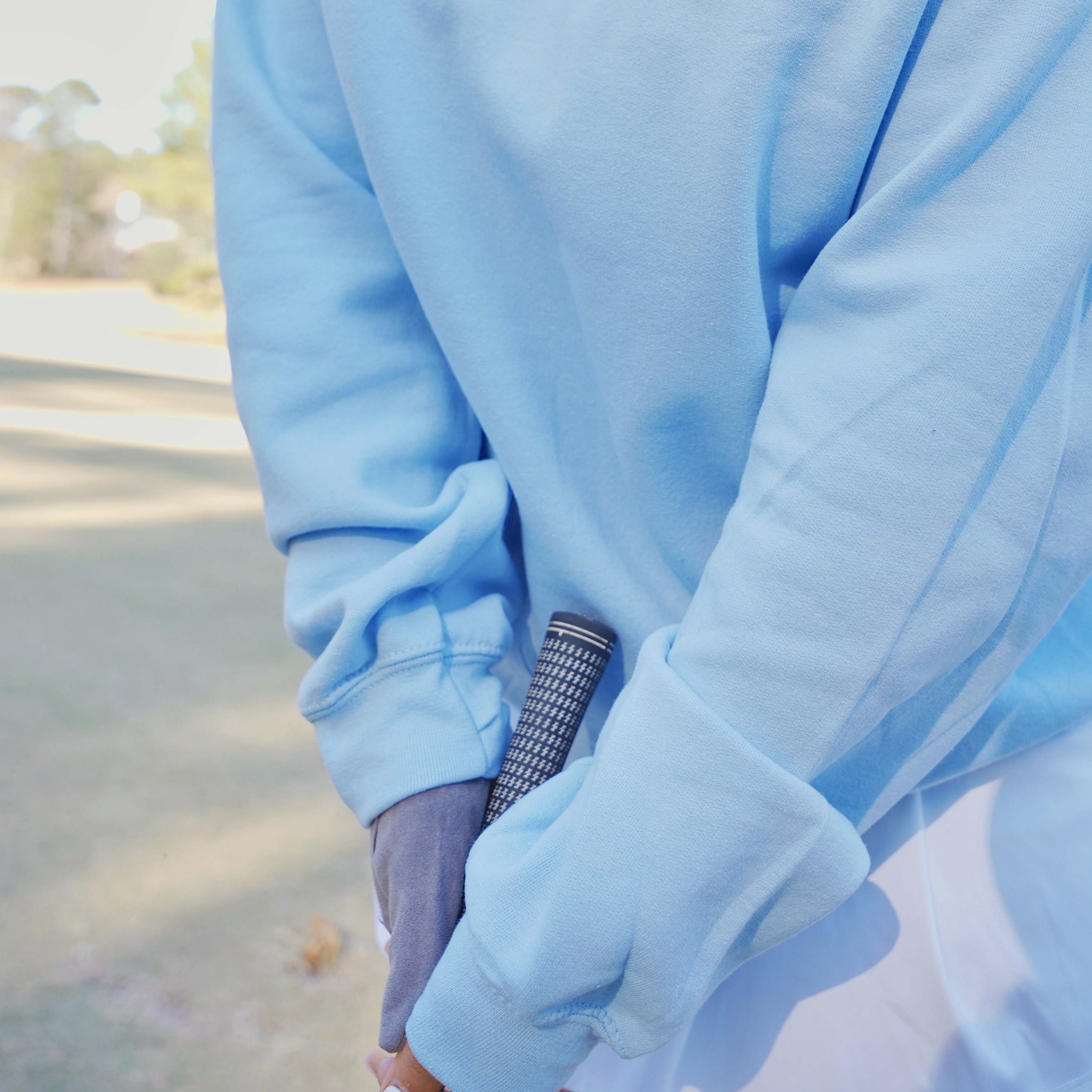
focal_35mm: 42
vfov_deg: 39.5
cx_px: 547
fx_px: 1486
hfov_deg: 40.3
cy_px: 302
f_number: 5
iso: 125
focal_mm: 32.5
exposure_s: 1/60
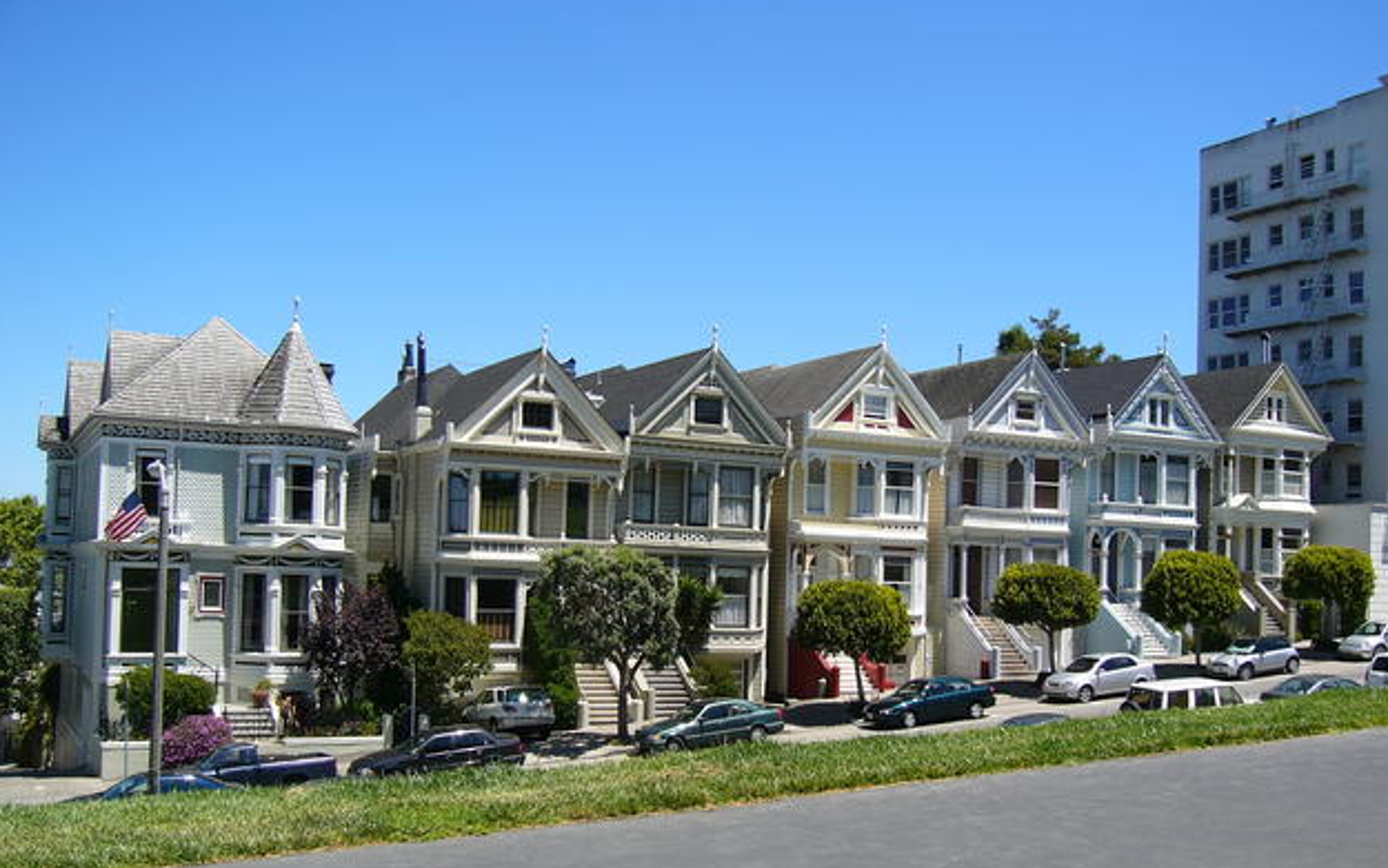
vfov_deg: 33.5
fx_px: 1438
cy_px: 508
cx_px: 697
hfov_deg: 51.5
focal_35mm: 38
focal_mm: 5.8
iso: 50
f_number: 8
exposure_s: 1/125
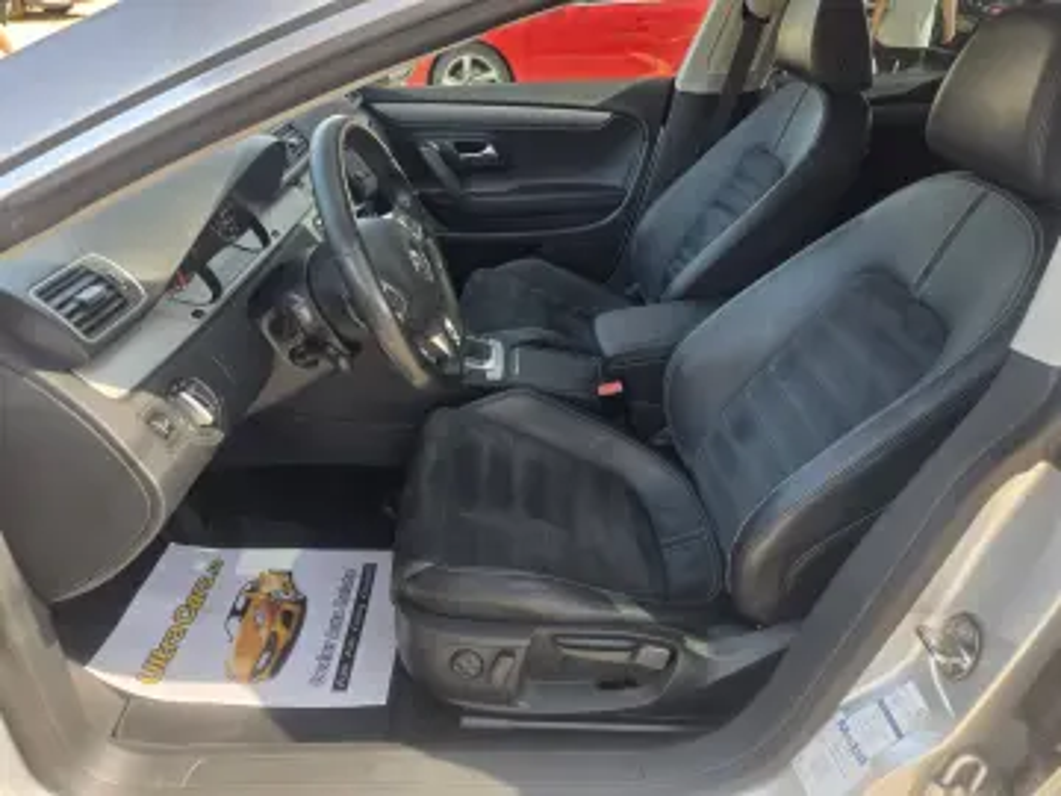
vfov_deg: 58.9
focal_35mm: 23
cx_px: 530
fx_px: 705
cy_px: 398
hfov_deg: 73.9
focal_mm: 6.25
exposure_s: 1/180
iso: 80
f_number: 1.7
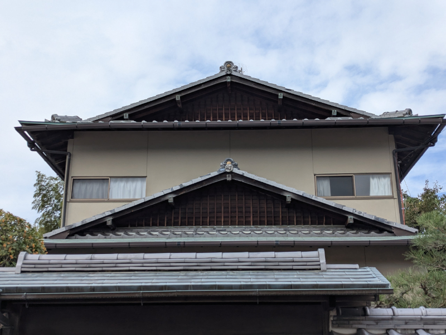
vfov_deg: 30.3
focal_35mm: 48
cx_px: 223
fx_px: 618
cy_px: 168
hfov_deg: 39.7
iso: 48
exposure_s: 1/1460
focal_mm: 6.8
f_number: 1.9
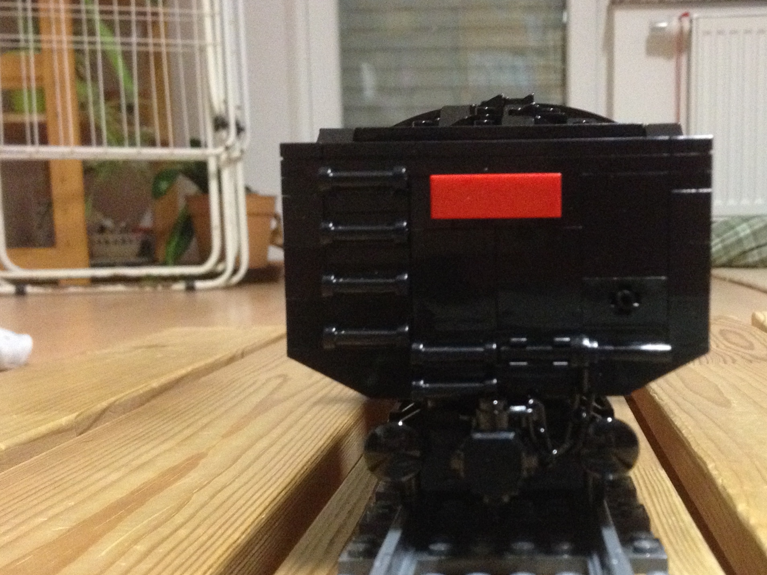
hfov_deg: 32.0
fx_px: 1329
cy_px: 402
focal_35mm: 60
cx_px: 477
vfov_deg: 24.2
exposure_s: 1/20
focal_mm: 4.28
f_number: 2.4
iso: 400
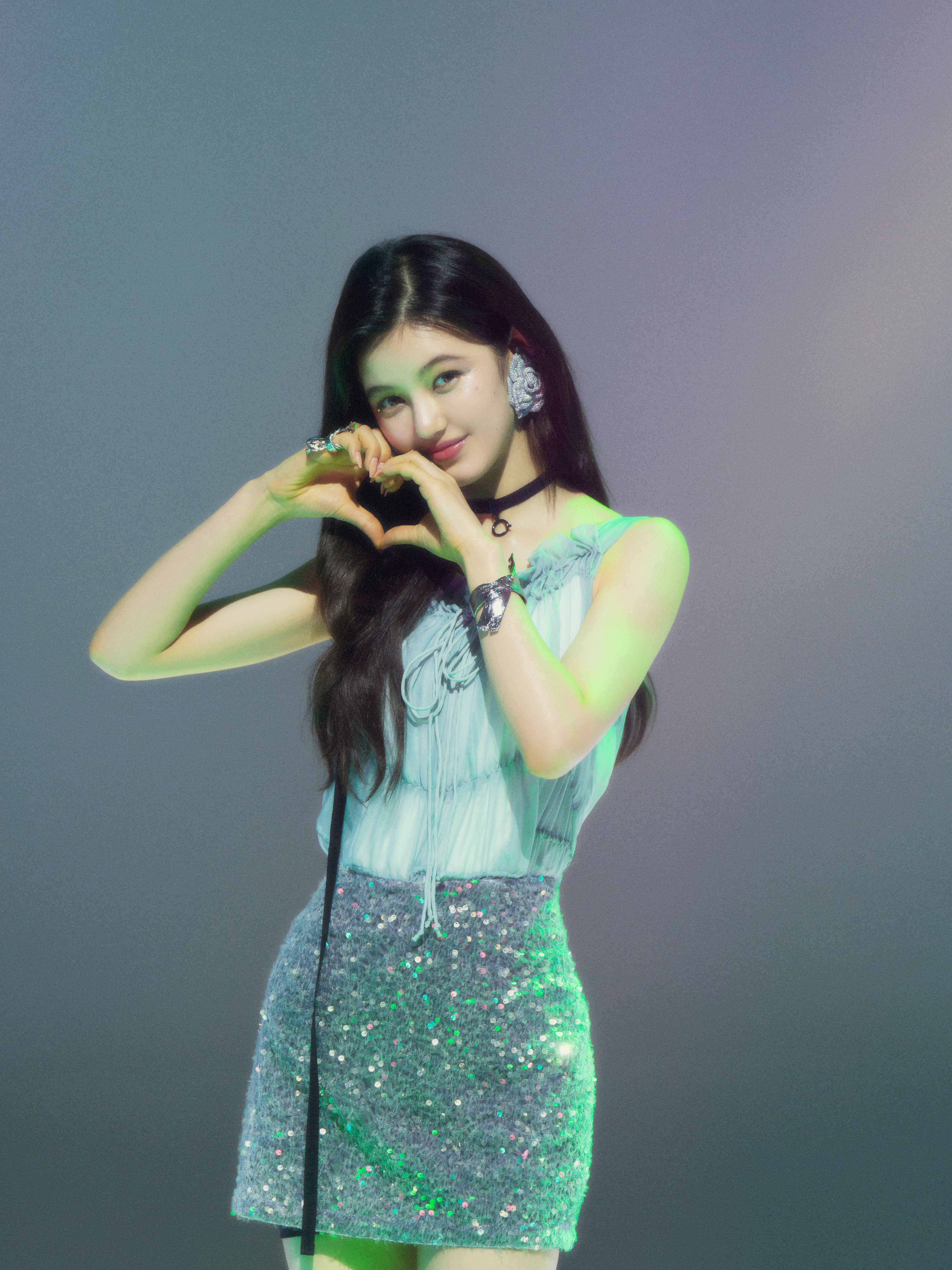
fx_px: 4070
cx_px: 476
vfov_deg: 17.7
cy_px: 644
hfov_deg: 13.3
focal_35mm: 111
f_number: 2.8
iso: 800
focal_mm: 102
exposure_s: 1/500
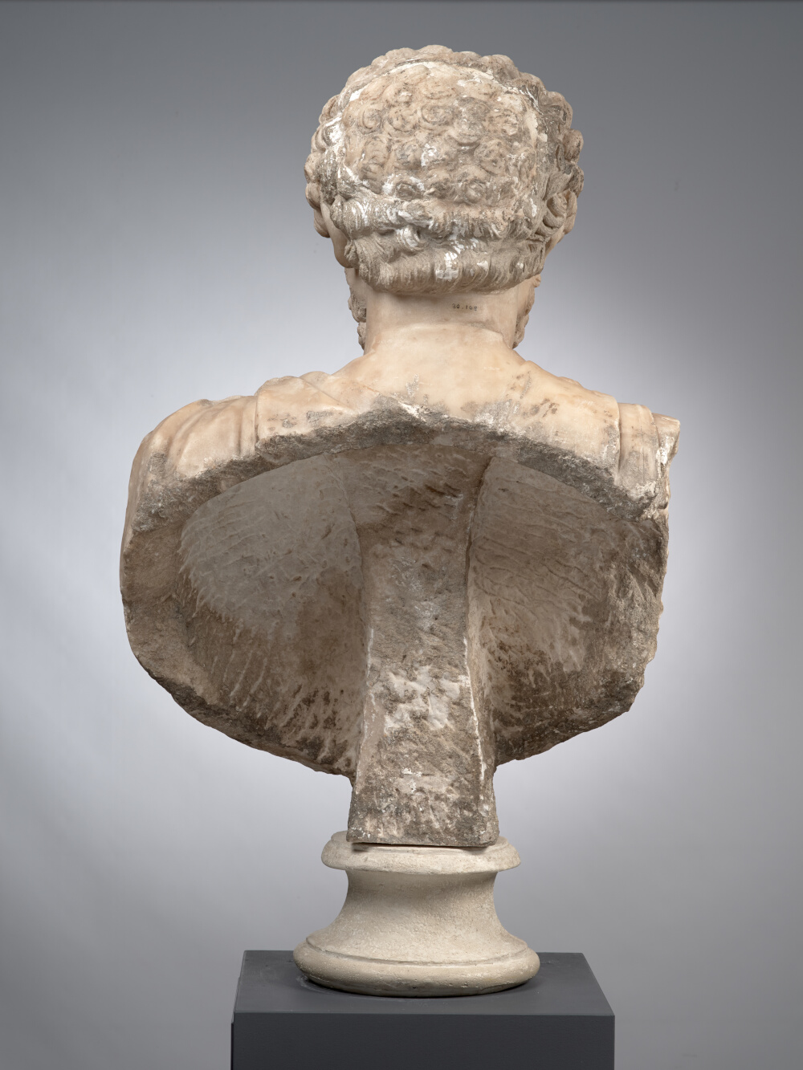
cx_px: 402
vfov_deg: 30.7
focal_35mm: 63
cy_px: 535
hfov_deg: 23.3
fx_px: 1948
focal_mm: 80
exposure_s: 1/60
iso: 200
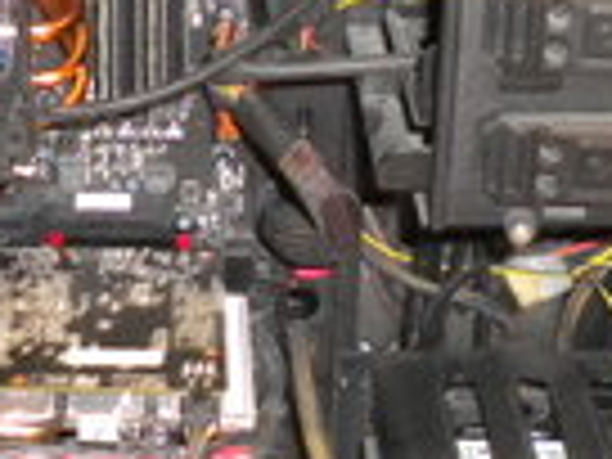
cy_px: 292
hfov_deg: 18.9
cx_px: 135
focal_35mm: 103
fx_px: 1821
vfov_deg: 14.3
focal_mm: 6.3
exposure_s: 1/2
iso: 400
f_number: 3.1
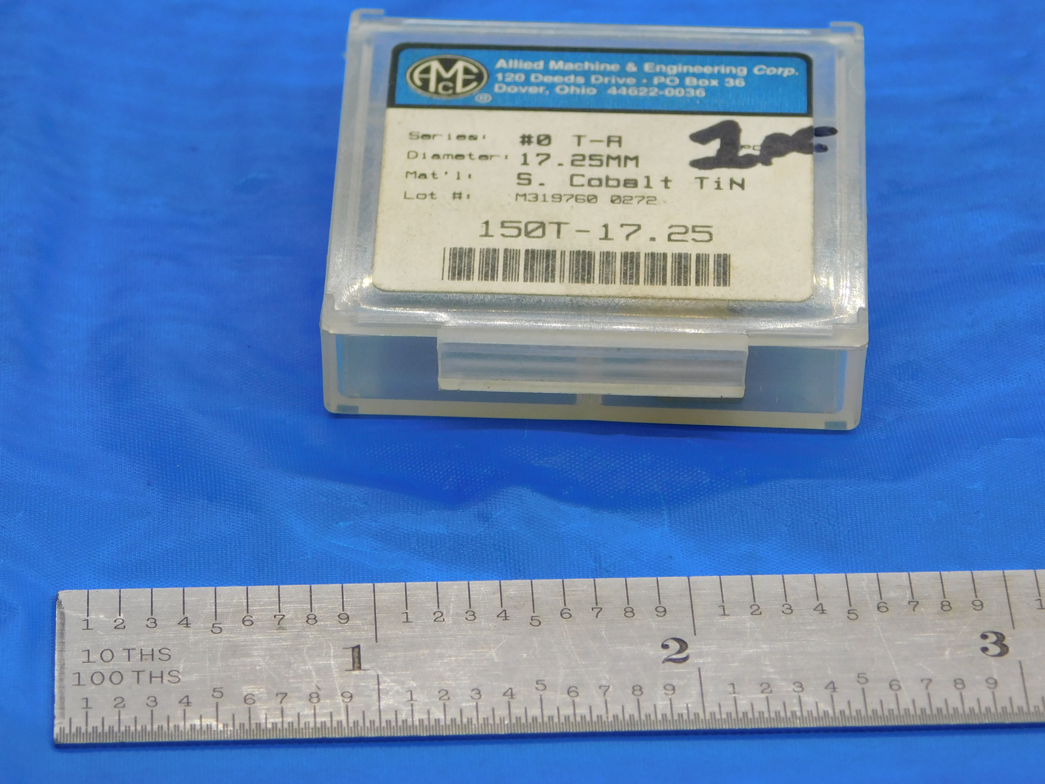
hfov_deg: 9.7
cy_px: 335
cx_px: 563
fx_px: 6189
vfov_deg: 7.2
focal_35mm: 205
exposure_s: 1/80
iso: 125
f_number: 5.3
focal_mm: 30.1
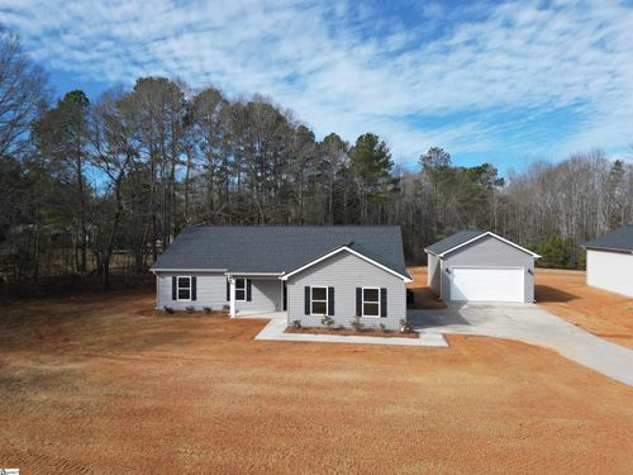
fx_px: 439
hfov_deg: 71.6
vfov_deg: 56.8
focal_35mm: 24
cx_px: 316
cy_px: 238
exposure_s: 1/2500
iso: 110
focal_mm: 6.72
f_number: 1.7
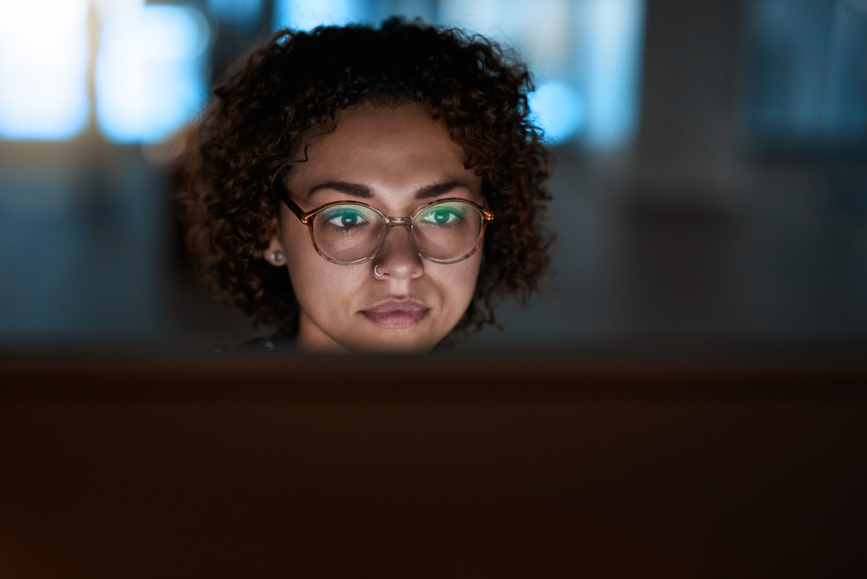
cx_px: 434
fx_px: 2048
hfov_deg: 23.9
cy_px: 290
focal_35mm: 85
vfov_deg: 16.1
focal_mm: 85
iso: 500
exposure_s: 1/160
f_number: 2
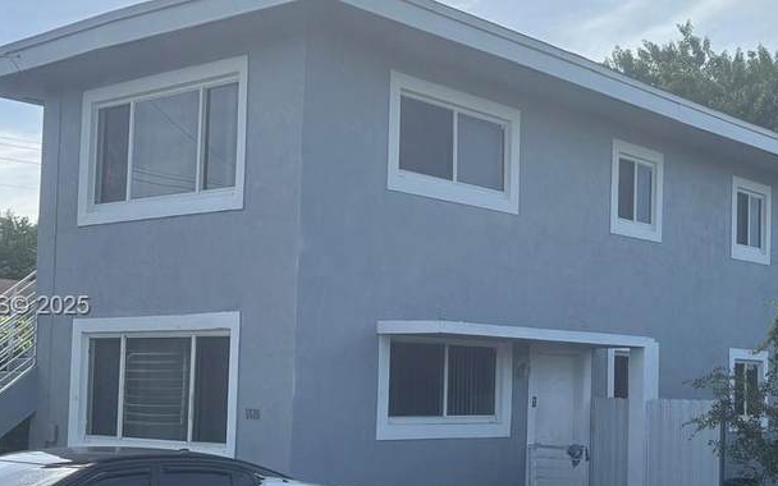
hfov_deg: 34.3
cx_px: 590
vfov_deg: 22.3
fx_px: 1230
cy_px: 307
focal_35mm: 58
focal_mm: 5.96
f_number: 1.6
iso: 50
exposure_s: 1/4854
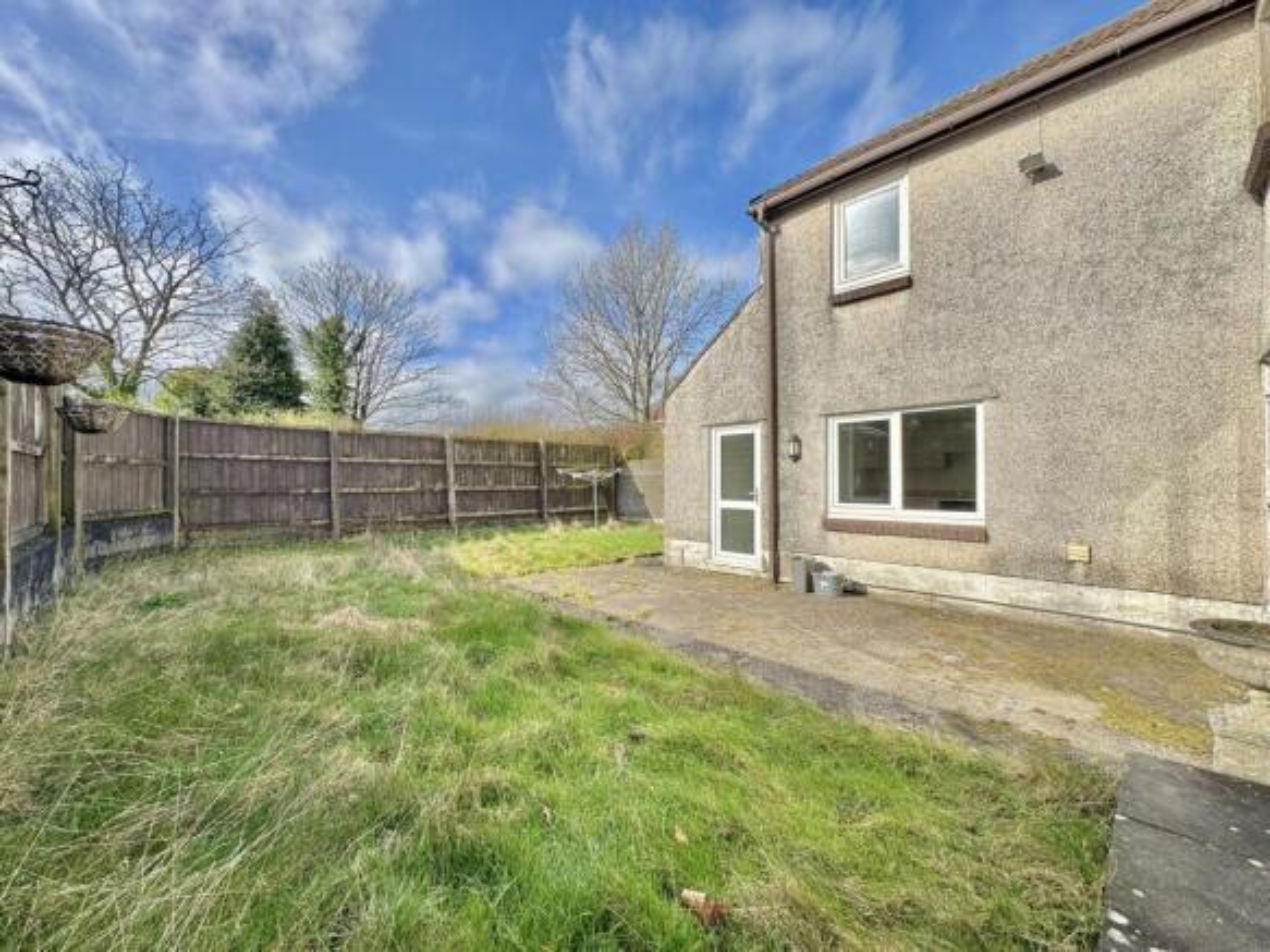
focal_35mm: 14
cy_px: 476
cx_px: 635
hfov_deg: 102.1
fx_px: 514
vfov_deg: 85.7
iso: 50
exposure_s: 1/525
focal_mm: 2.22
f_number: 2.2
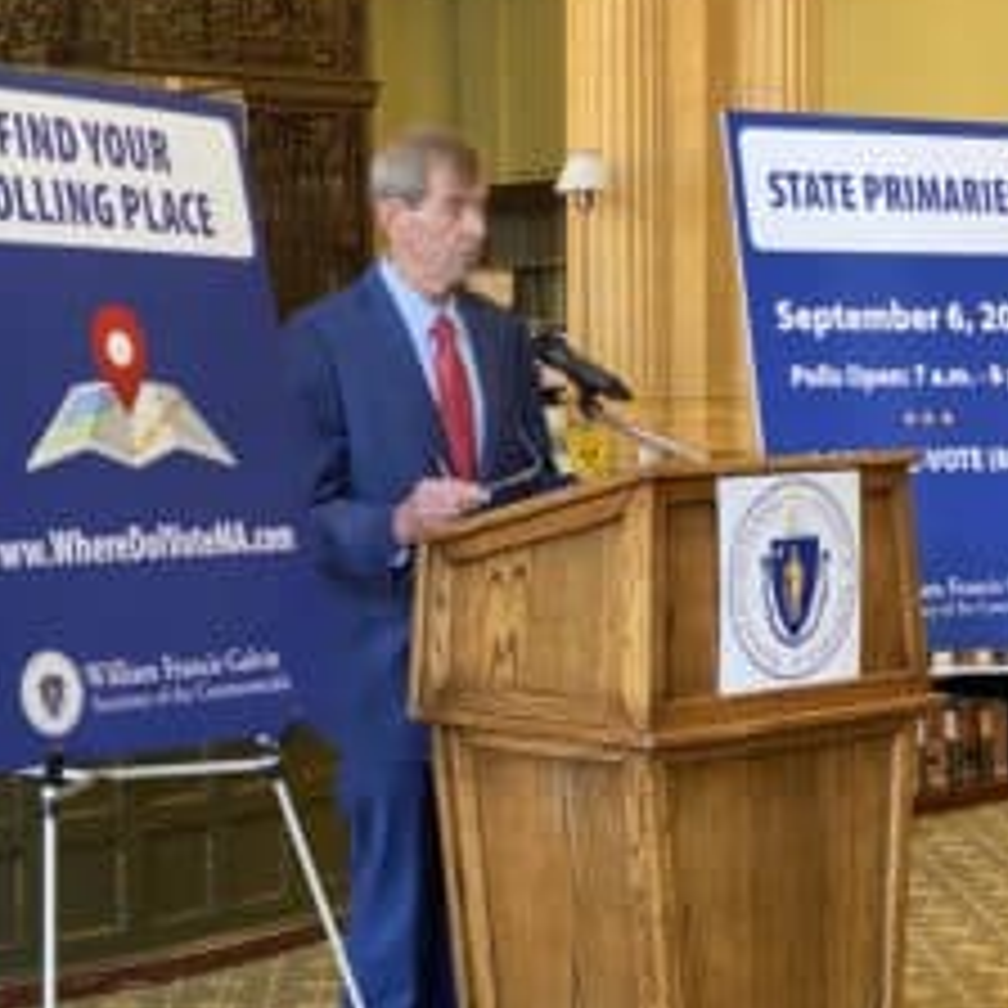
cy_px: 536
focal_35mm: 82
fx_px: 2701
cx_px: 171
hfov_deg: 20.8
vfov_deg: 21.1
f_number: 2
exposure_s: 1/60
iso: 160
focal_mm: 6
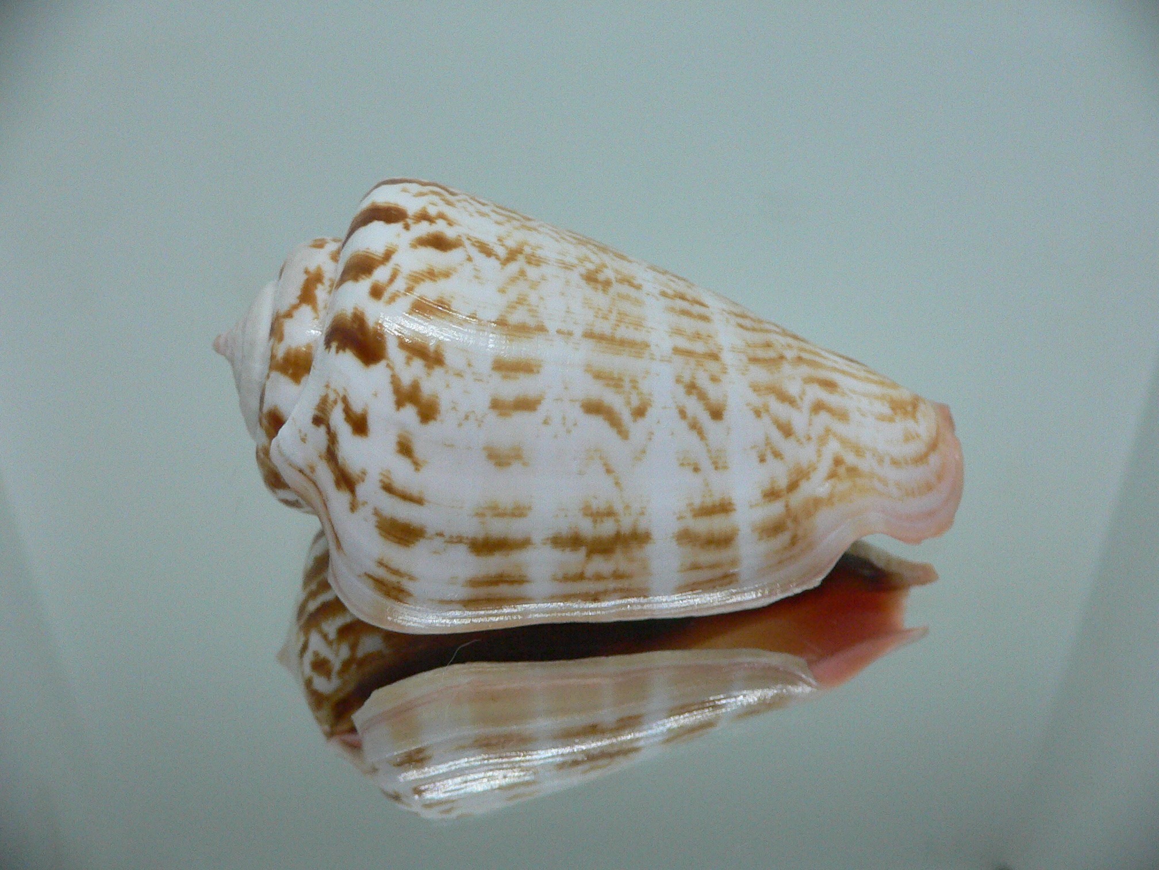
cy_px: 435
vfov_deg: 40.7
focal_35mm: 35
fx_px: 1172
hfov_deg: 52.6
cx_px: 580
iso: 200
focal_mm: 4.6
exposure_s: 1/60
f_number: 2.8
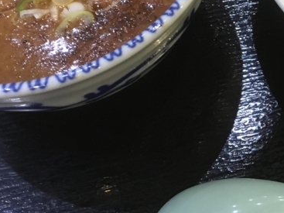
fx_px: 664
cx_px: 270
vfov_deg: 17.9
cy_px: 15
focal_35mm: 81
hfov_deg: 23.3
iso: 125
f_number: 2.2
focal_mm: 4.15
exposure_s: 1/30
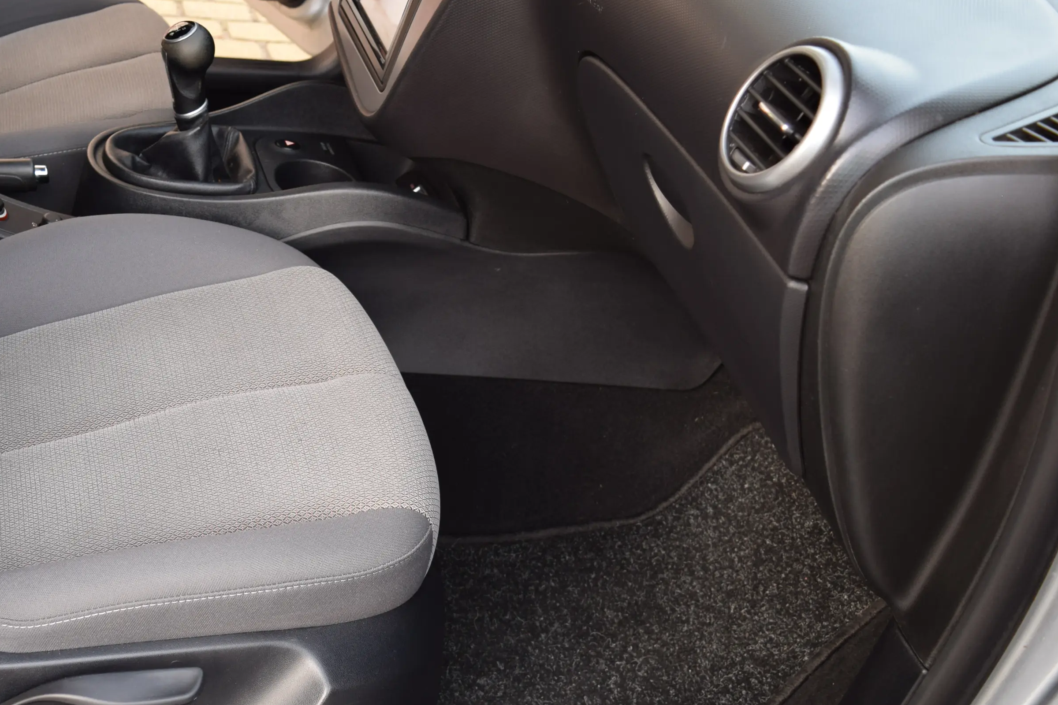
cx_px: 237
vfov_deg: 28.0
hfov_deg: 39.7
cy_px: 415
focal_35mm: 48
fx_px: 1411
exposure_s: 1/80
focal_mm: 20
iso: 400
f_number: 4.5
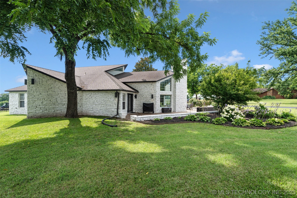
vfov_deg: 73.7
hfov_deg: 96.7
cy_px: 99
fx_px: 132
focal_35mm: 16
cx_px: 148
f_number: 9
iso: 250
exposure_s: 1/200
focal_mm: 16
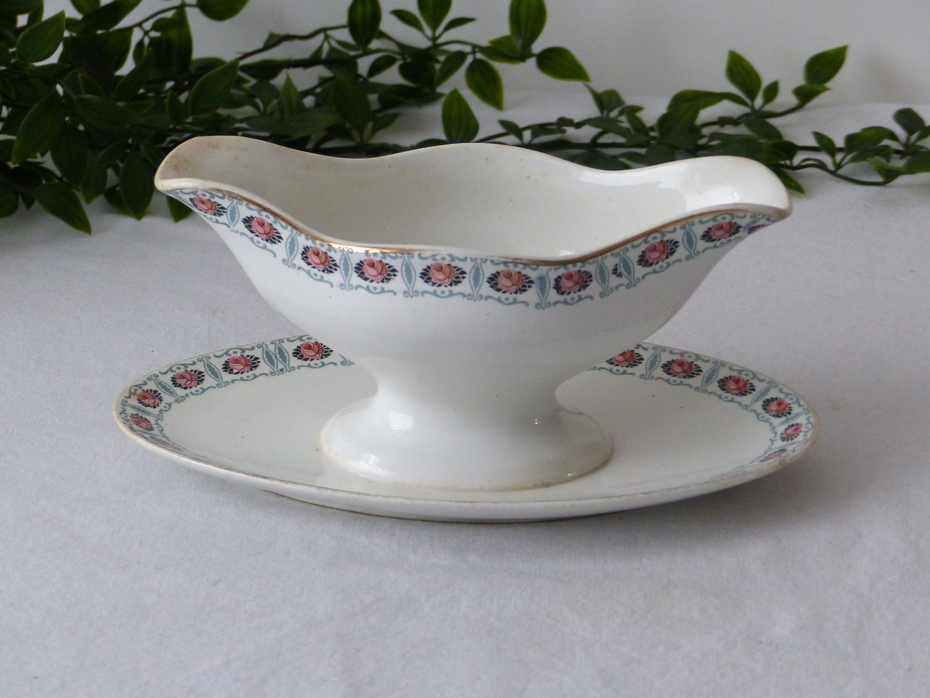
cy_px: 349
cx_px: 465
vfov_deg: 11.6
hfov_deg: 15.4
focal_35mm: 128
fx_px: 3439
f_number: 2.8
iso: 400
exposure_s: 1/60
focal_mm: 20.9
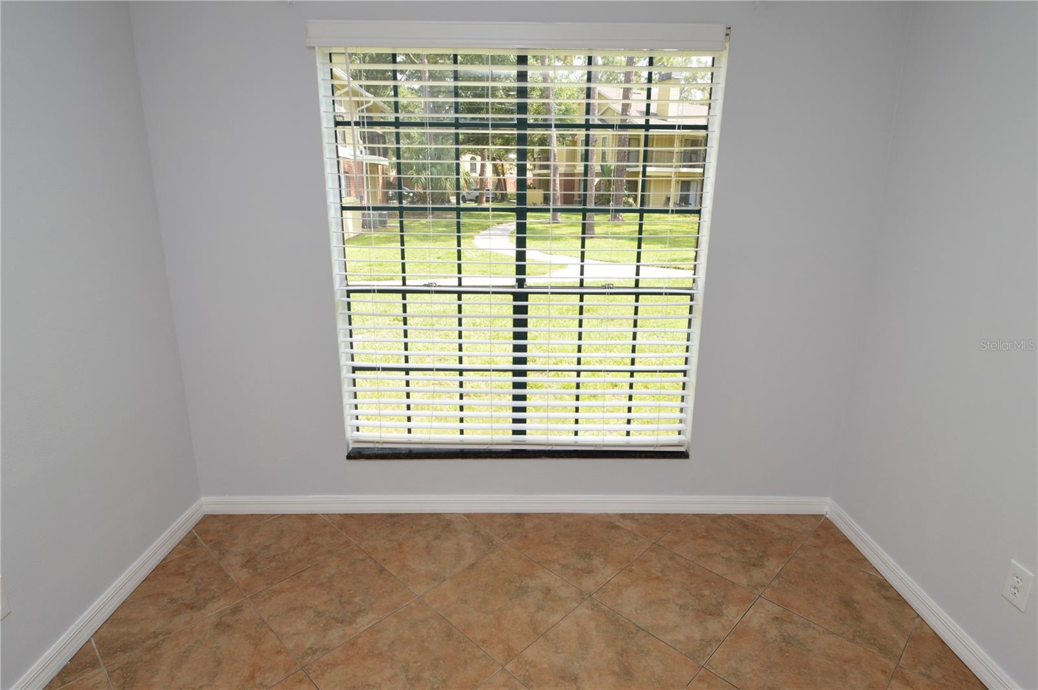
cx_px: 519
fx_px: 518
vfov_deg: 67.3
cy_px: 345
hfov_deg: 90.1
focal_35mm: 18
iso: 200
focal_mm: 12
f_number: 5.6
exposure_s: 1/125
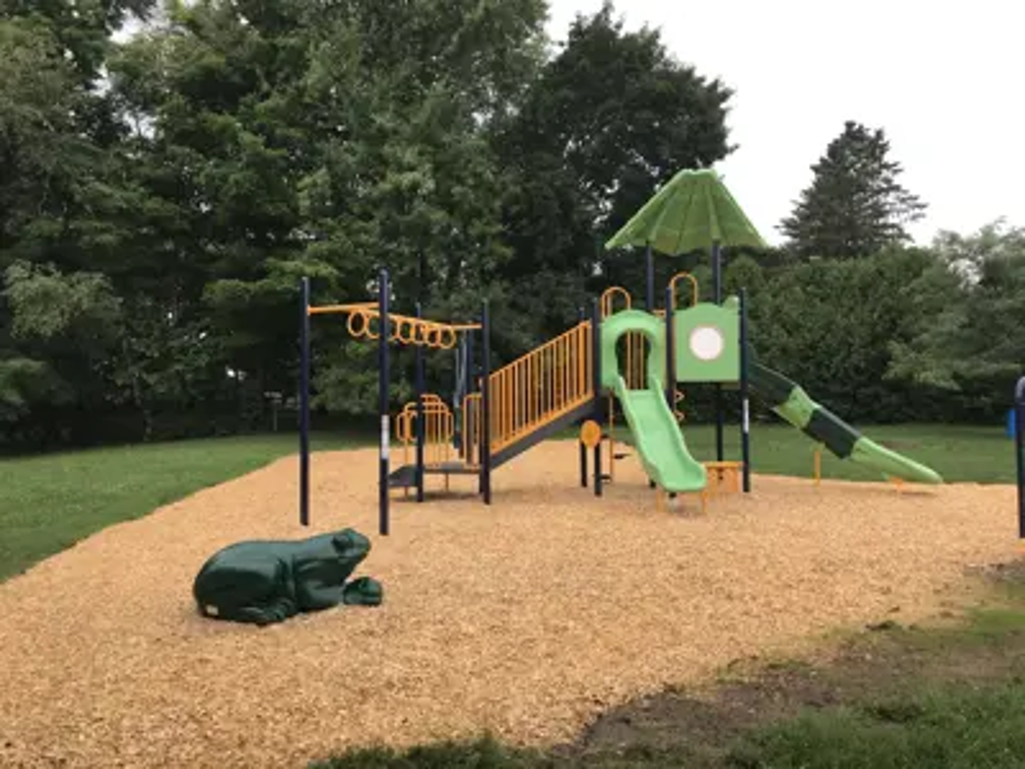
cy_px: 384
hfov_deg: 63.4
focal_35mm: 28
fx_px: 829
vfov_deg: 49.7
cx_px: 512
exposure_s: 1/314
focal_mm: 3.99
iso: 20
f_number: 1.8
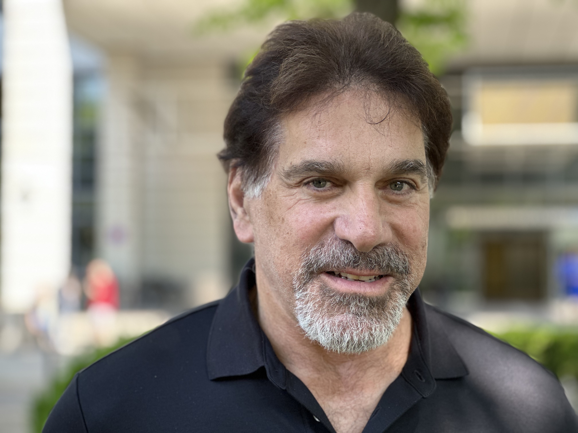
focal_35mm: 77
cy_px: 216
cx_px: 289
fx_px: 1286
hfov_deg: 25.3
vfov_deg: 19.1
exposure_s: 1/121
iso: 80
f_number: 2.8
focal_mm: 9
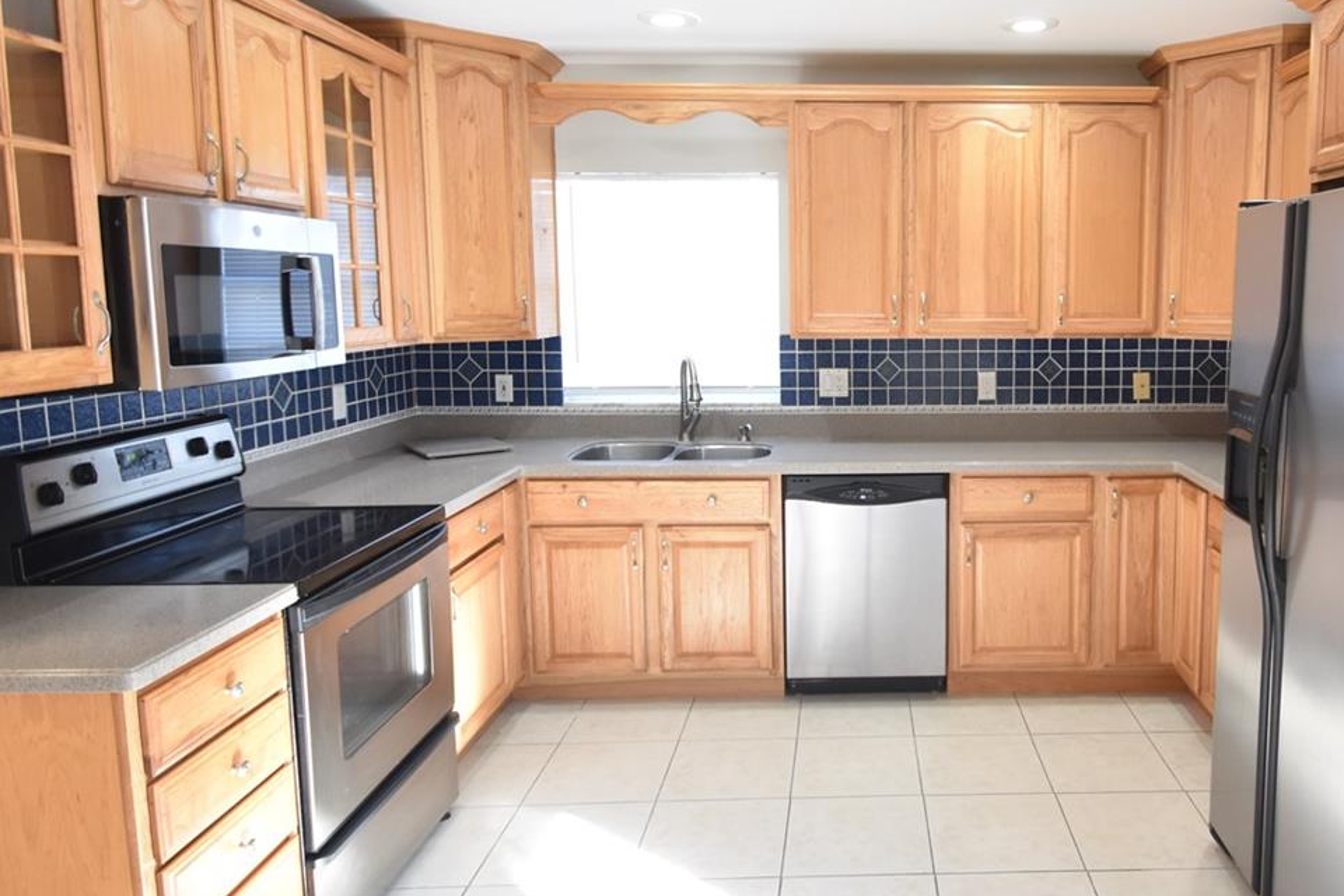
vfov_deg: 51.2
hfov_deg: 69.5
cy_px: 392
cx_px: 895
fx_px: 933
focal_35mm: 25
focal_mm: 10
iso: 800
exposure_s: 1/30
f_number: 3.5
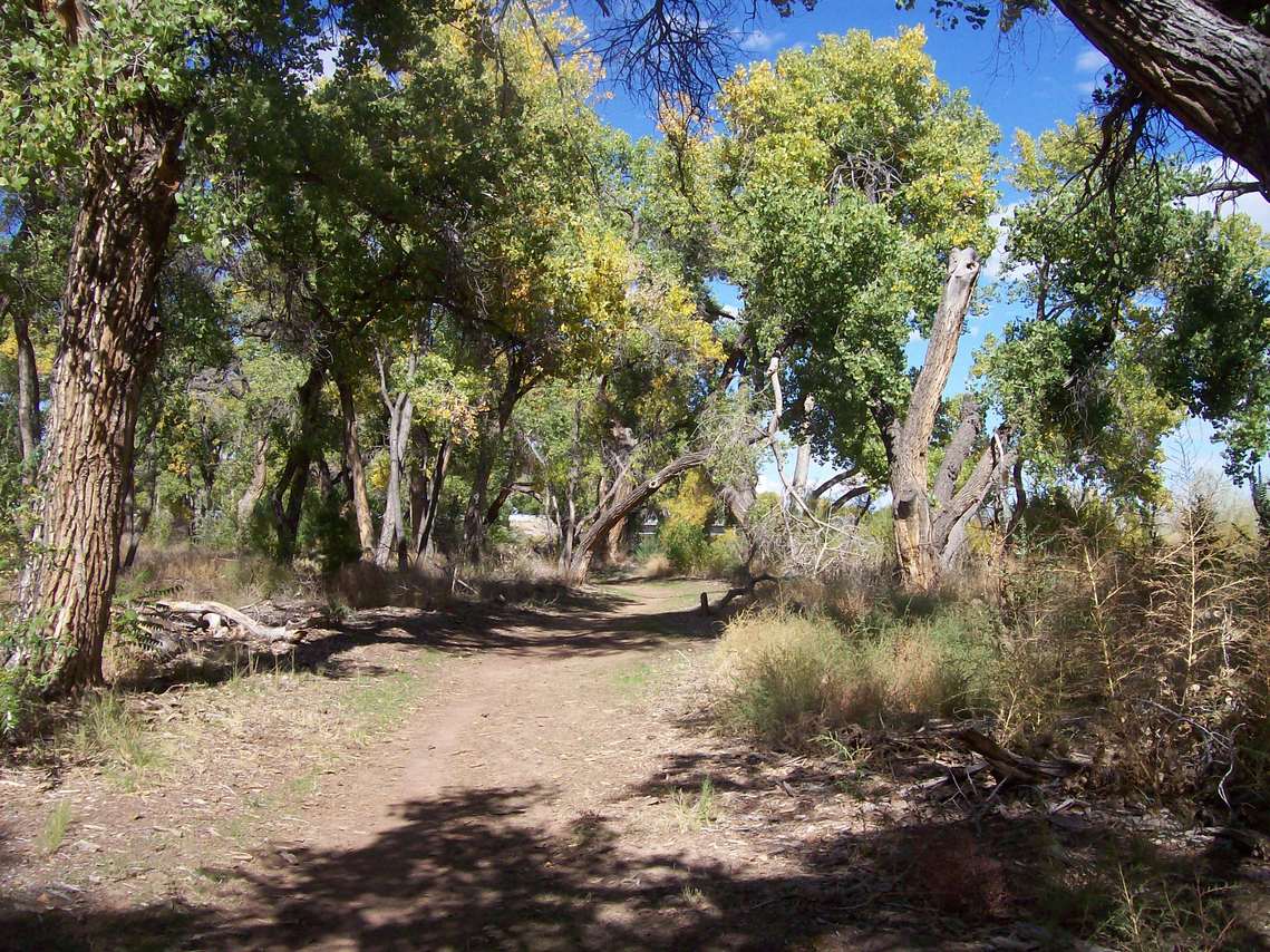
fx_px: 1321
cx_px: 635
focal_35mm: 36
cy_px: 476
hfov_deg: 51.4
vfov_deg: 39.7
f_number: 4.8
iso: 80
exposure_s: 1/510
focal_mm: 6
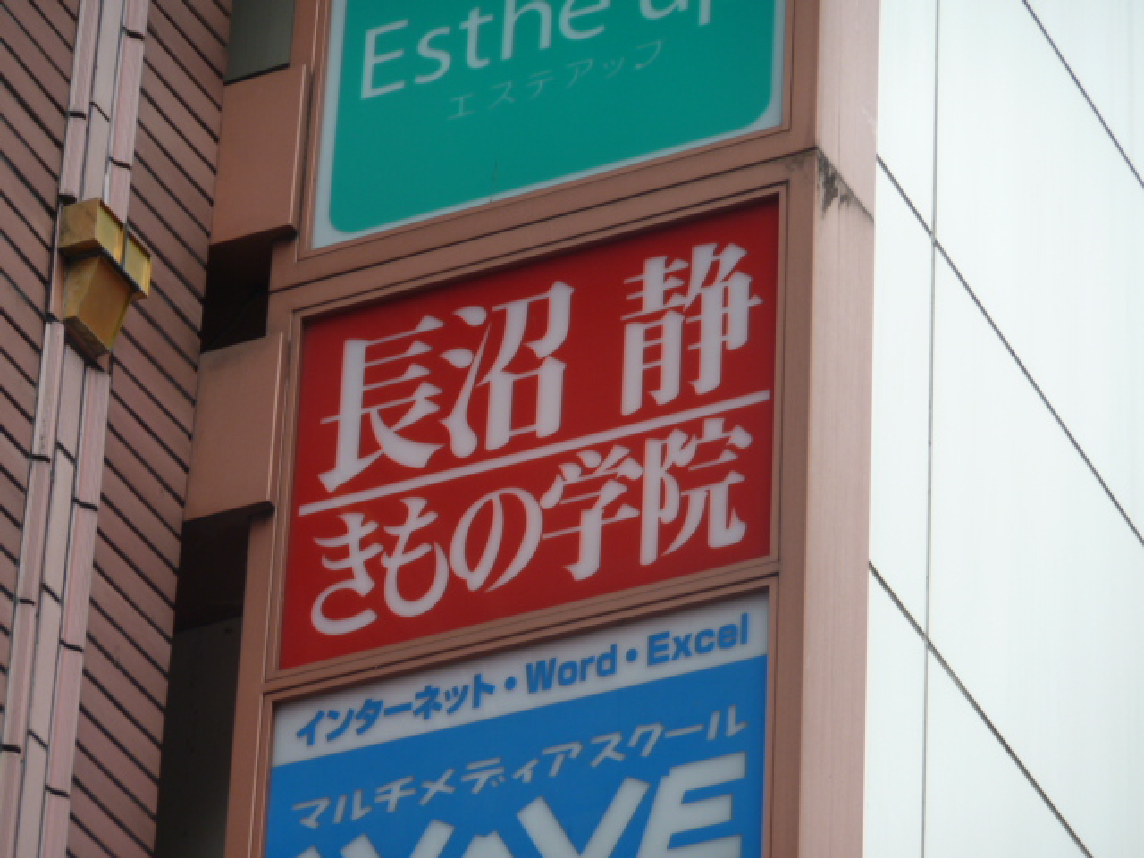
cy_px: 429
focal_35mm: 210
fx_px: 6940
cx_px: 572
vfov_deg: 7.1
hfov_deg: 9.4
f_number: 4.6
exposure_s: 1/80
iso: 80
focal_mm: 34.4
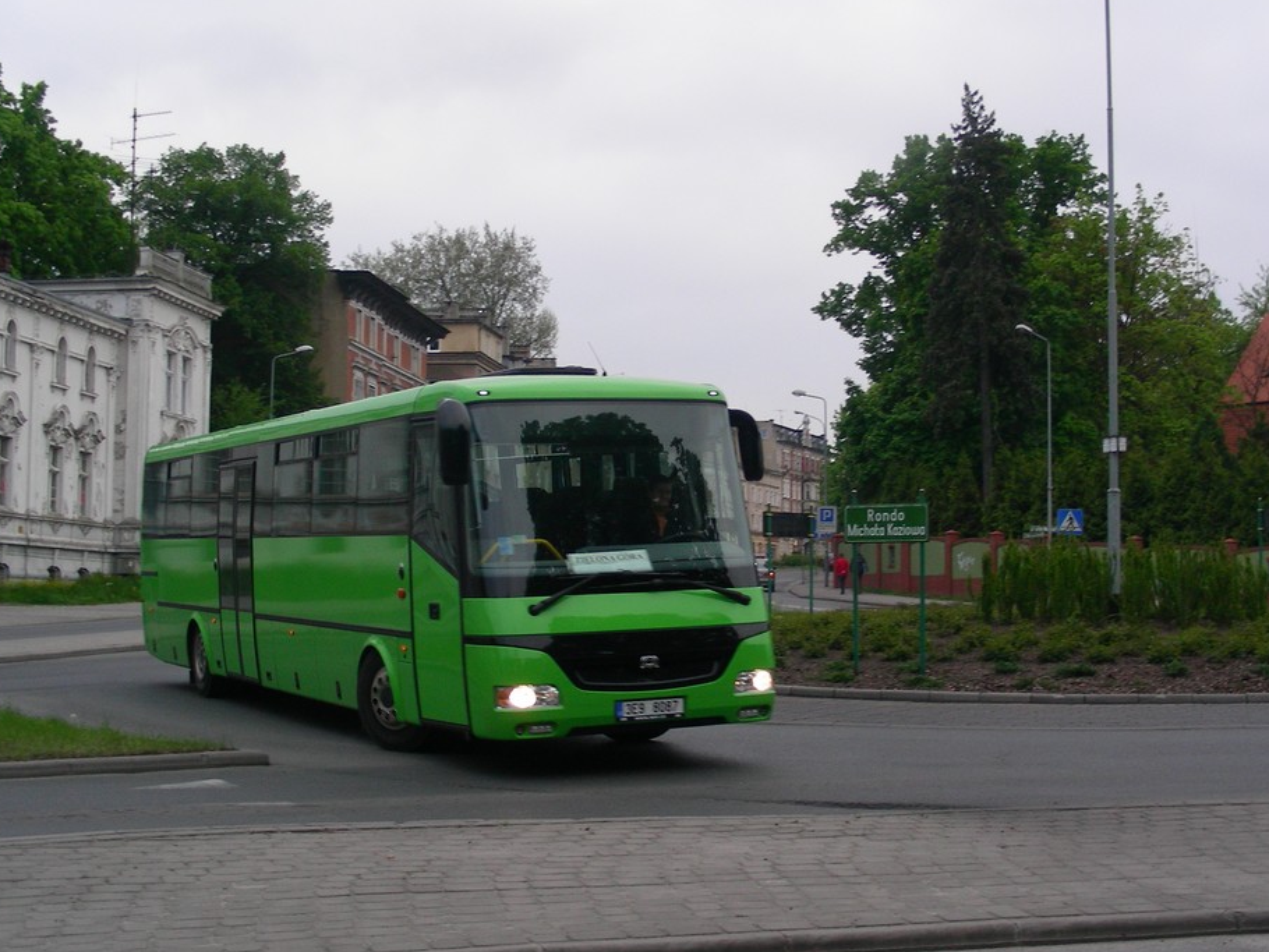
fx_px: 1980
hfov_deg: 35.5
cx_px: 693
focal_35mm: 54
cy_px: 453
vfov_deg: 27.0
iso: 50
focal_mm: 8
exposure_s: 1/91.8
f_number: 3.5
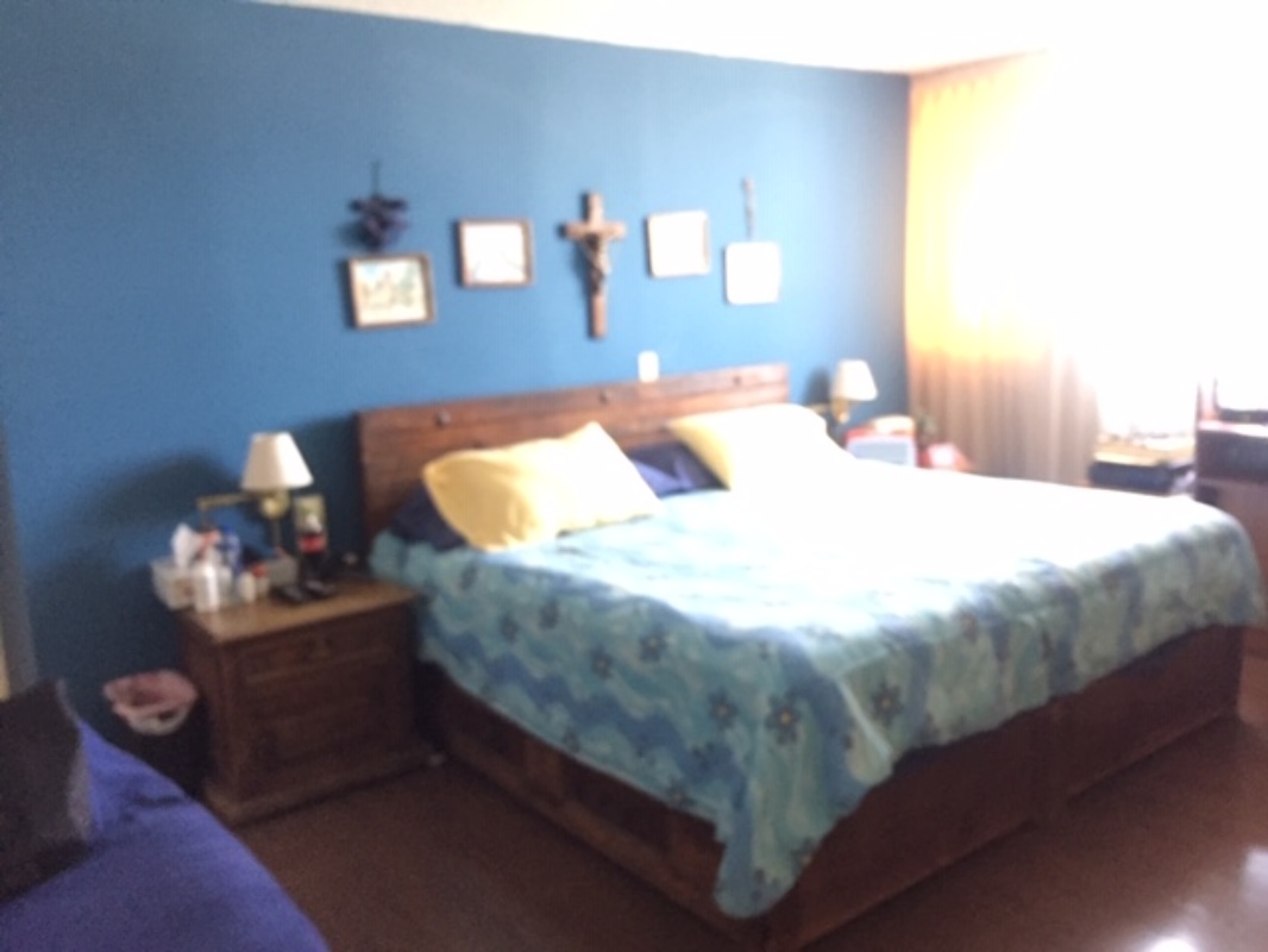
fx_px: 1063
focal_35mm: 29
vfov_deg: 48.2
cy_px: 476
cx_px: 634
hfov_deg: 61.6
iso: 640
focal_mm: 4.15
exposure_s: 1/15
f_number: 2.2
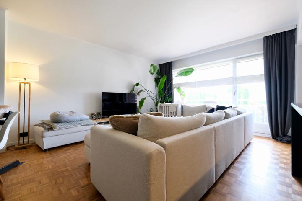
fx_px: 126
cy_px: 100
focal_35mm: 15
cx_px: 151
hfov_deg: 100.4
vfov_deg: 77.3
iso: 400
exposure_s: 1/30
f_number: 4
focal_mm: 10
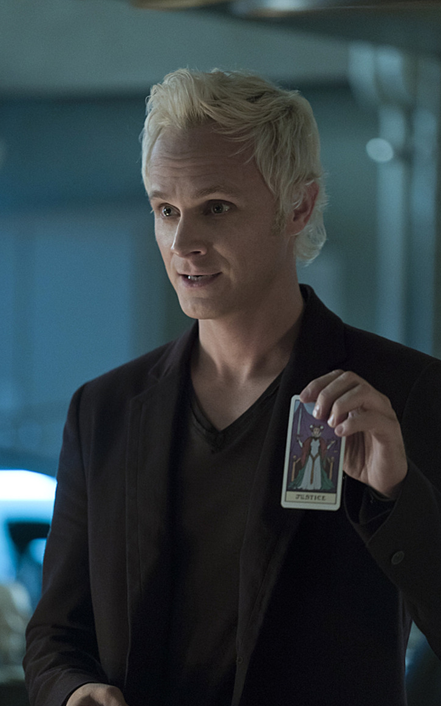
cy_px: 354
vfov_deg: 10.2
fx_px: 3943
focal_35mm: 205
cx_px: 228
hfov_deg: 6.4
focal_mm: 200
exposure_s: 1/160
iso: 5000
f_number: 4
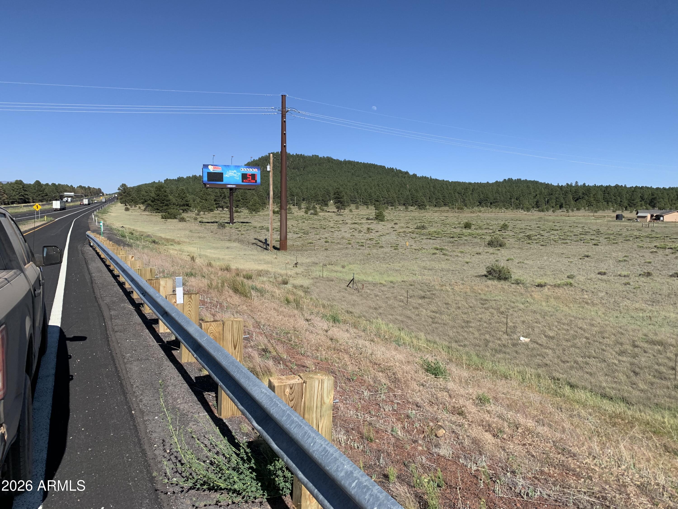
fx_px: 509
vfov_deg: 53.1
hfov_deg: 67.3
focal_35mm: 26
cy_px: 254
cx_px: 339
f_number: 1.8
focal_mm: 4.25
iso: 25
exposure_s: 1/2421
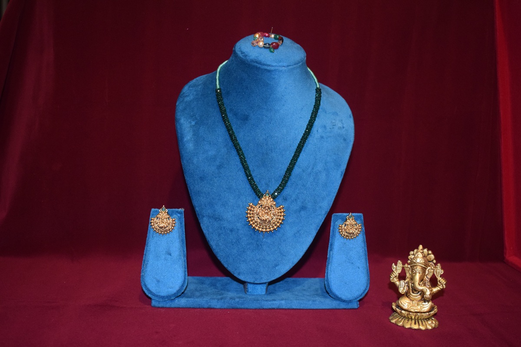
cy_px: 174
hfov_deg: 42.3
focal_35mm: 46
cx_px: 260
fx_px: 673
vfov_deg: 28.9
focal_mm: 31
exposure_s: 1/60
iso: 2000
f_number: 4.2
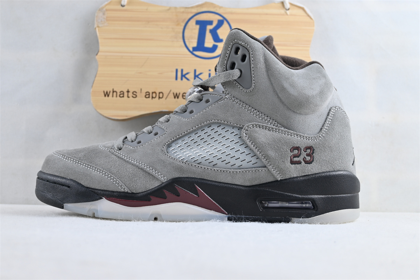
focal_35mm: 41
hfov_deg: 47.2
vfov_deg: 32.4
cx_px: 210
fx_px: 481
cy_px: 140
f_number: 4.5
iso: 100
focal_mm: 27.5
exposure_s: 1/30
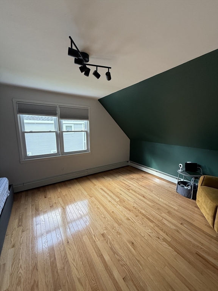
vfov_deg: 102.1
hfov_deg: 85.7
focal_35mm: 14
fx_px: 118
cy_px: 146
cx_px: 109
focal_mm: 2.22
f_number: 2.2
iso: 250
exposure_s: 1/99
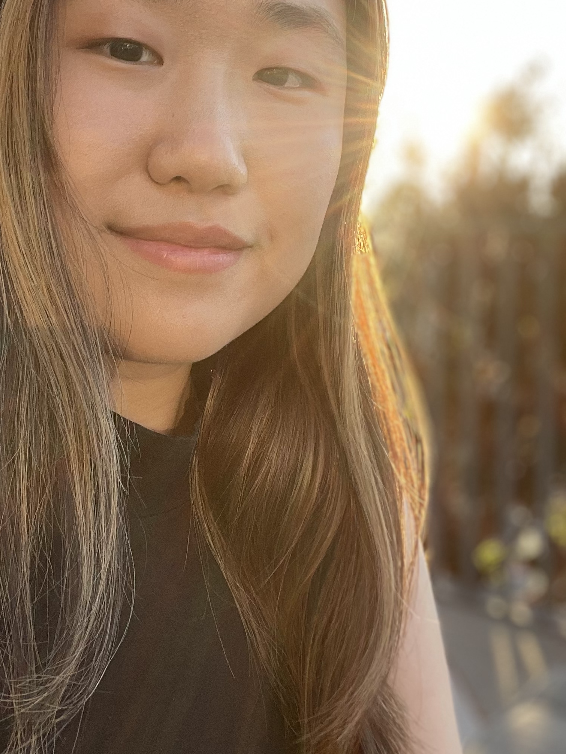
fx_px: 1003
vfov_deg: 40.8
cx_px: 178
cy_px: 255
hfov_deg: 31.2
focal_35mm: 46
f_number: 2.2
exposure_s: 1/121
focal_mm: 2.71
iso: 32
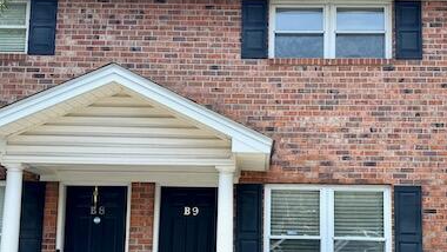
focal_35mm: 44
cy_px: 179
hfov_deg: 46.2
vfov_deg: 26.9
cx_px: 262
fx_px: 522
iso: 80
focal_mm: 6.76
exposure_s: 1/1151
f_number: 1.78
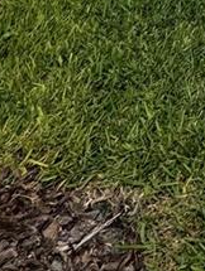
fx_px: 614
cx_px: 510
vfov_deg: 15.6
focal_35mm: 78
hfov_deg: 13.3
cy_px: -353
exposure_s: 1/4630
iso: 50
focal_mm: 2.22
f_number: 2.2
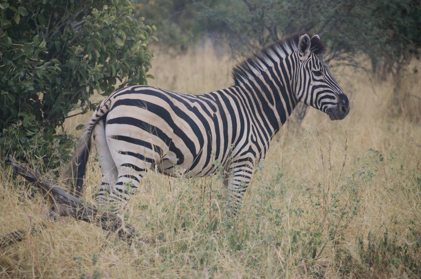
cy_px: 140
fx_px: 4202
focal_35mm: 360
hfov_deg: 5.7
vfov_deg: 3.8
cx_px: 210
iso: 2500
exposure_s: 1/160
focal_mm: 240
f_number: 6.3
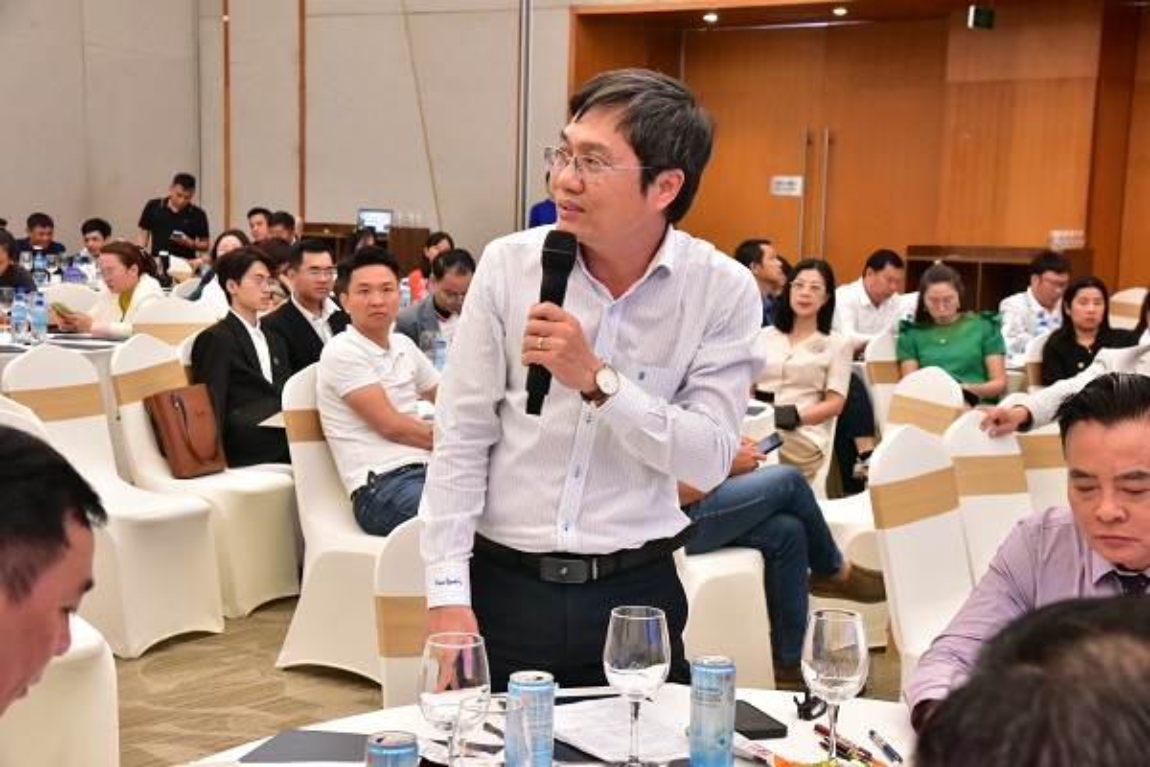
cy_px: 384
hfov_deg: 32.4
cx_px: 575
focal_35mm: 62
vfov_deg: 21.9
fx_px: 1980
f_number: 10
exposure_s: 1/60
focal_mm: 62
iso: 6400
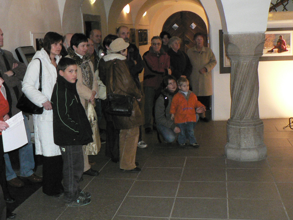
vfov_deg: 29.0
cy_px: 87
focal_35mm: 50
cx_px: 112
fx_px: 423
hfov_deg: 38.0
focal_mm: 6
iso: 400
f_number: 2.8
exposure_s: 1/100
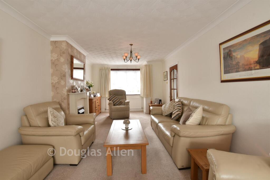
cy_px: 90
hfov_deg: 100.4
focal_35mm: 15
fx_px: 113
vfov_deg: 77.3
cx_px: 135
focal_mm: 10
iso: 200
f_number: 8
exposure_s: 1/3
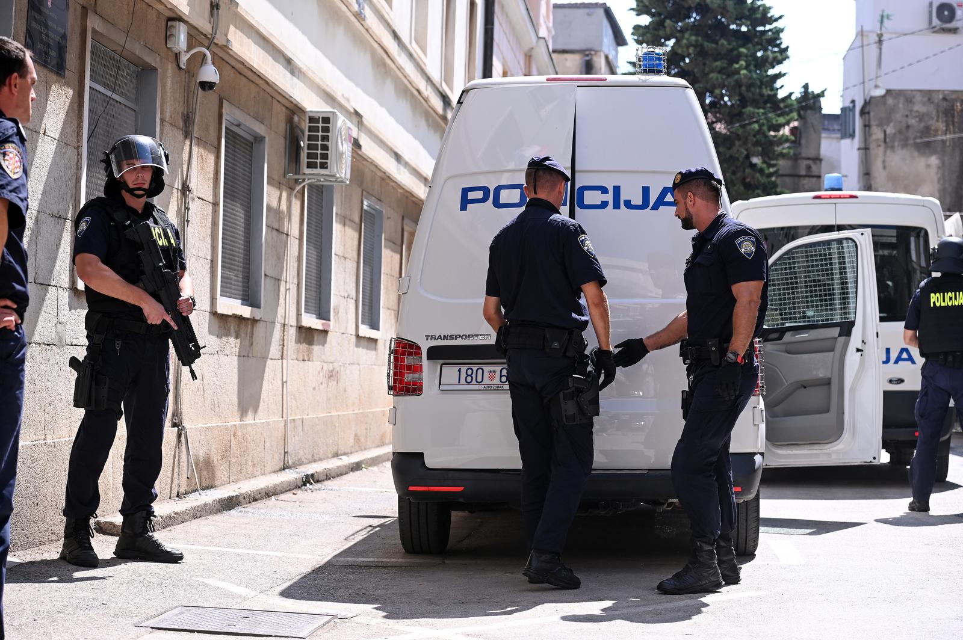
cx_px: 482
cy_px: 320
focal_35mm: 70
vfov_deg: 19.4
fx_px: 1871
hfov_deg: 28.9
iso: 360
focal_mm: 70
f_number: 7.1
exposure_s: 1/1250
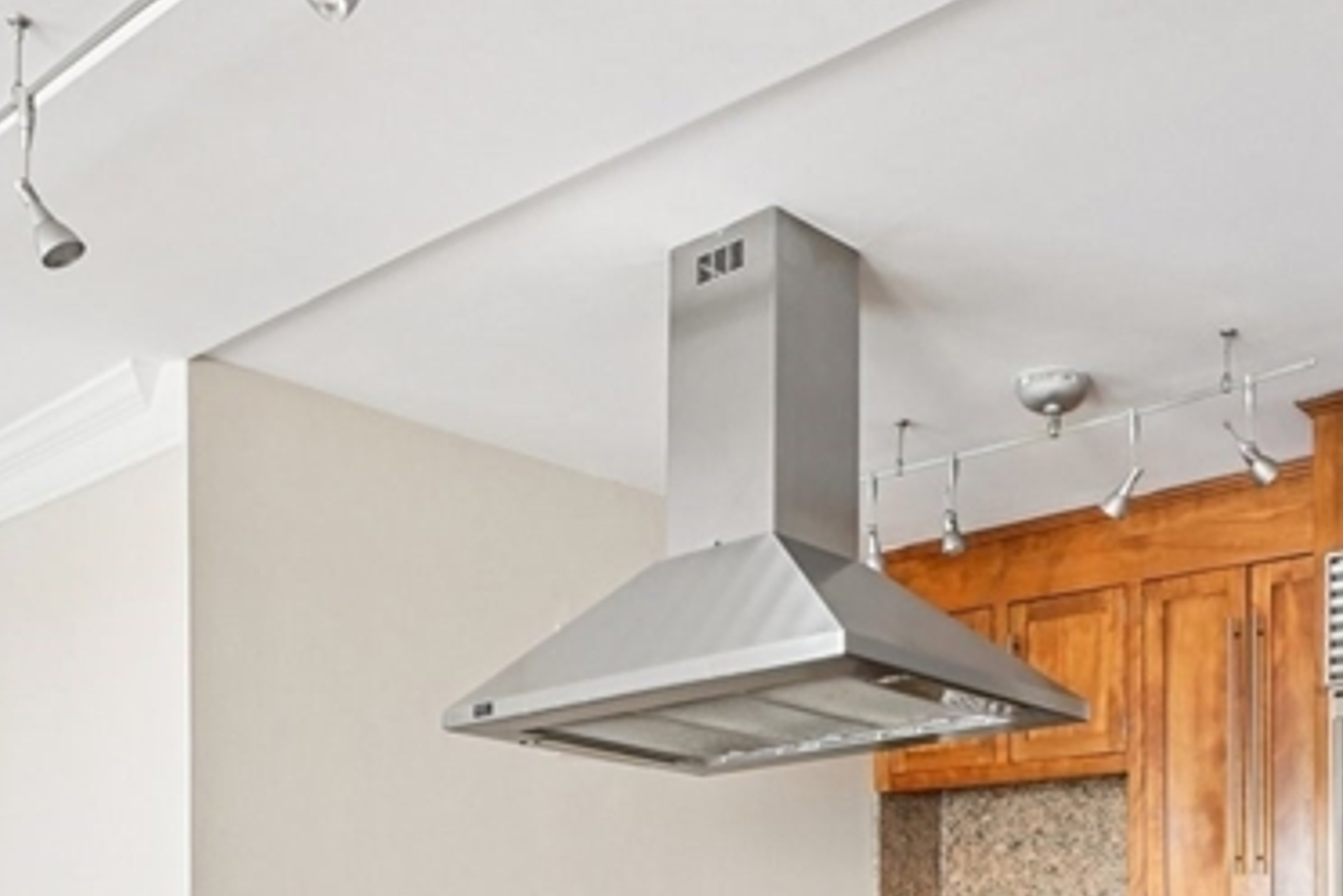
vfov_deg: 27.6
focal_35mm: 44
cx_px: 931
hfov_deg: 43.7
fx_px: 1641
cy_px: 1017
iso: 800
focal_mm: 16
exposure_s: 1/30
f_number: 8
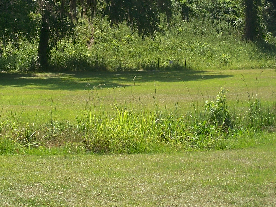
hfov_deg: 16.4
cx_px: 35
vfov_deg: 12.4
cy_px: 24
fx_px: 949
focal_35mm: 119
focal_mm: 10.7
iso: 64
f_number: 3.2
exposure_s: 1/500
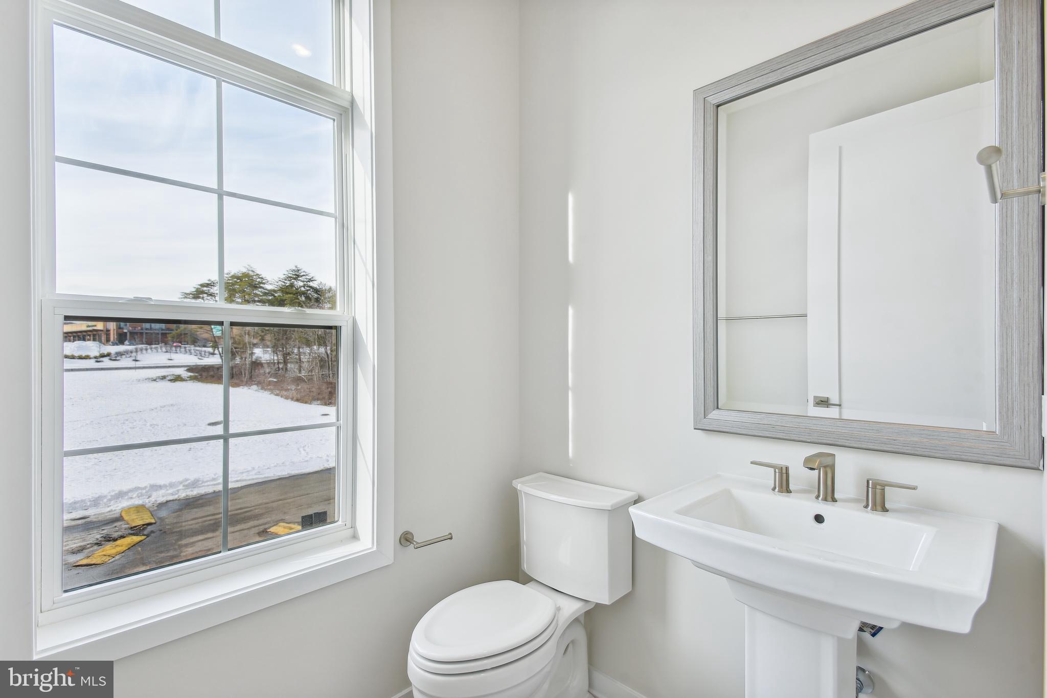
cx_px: 524
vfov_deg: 70.4
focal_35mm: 17
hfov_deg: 93.3
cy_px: 349
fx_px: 494
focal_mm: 17
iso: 200
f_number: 8
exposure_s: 1/200
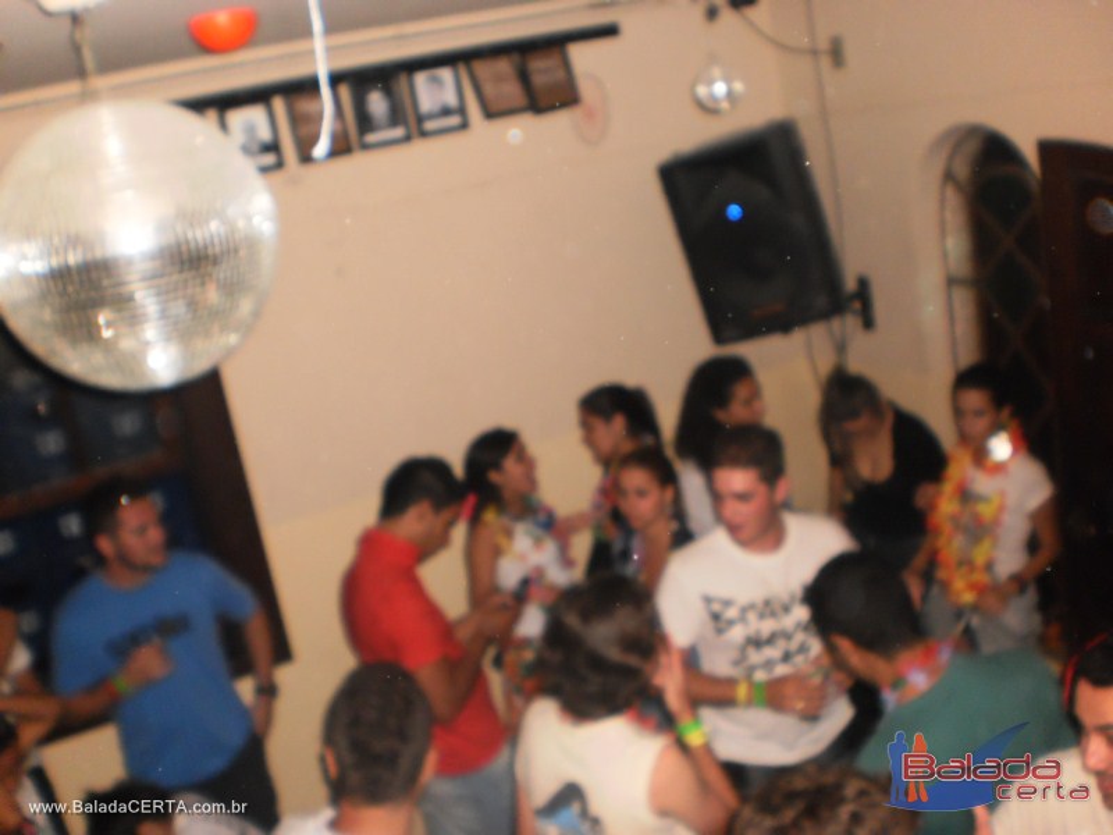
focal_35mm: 36
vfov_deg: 39.7
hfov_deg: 51.4
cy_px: 418
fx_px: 1157
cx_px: 556
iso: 320
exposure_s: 1/30
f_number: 3.1
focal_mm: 6.3
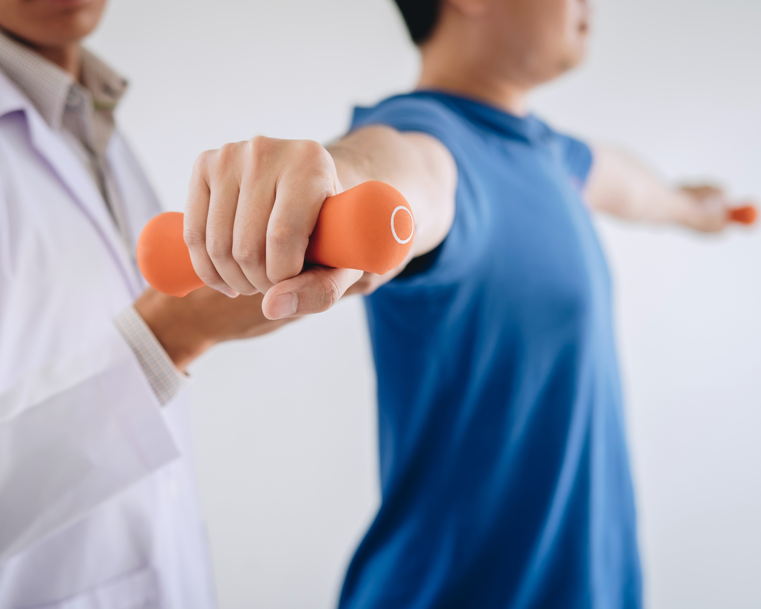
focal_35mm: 60
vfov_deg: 25.4
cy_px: 303
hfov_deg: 31.4
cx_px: 362
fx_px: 1351
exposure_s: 1/100
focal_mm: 35
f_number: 2.8
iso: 200
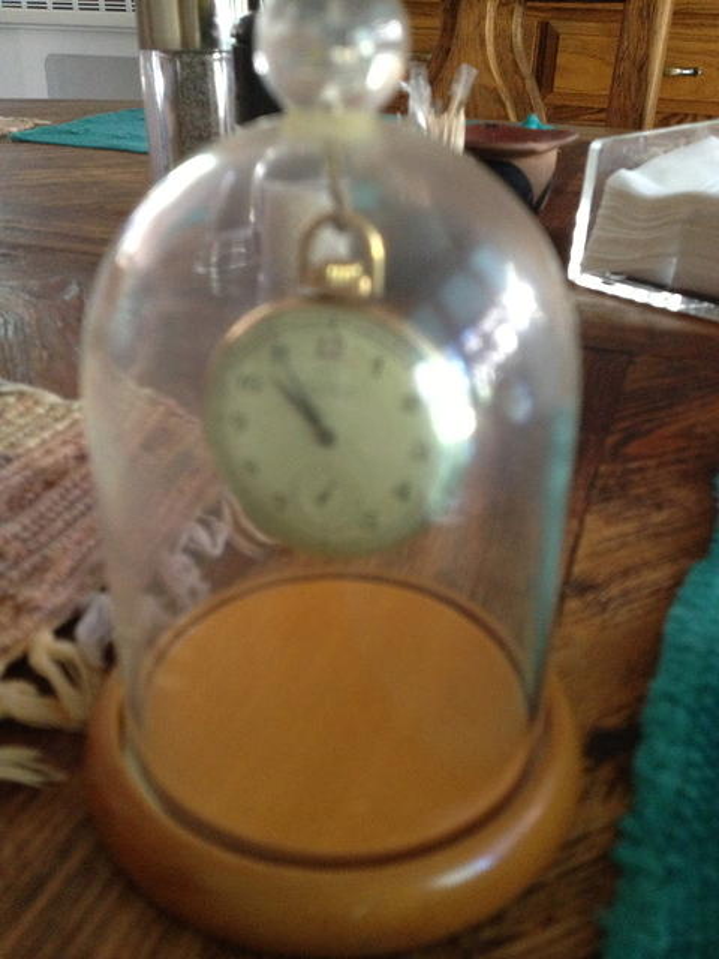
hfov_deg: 40.7
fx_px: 969
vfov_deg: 52.6
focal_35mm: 35
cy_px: 480
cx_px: 360
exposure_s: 1/20
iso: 320
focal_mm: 4.28
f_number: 2.4
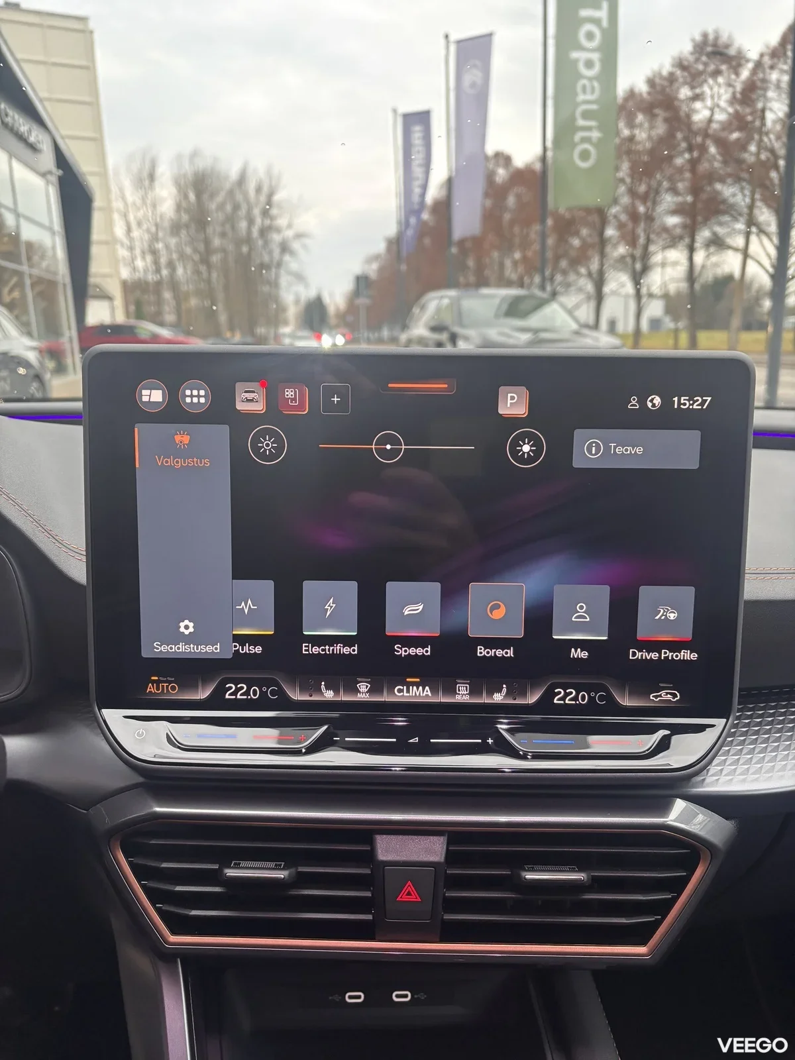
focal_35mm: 26
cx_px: 398
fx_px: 796
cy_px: 530
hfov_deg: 53.1
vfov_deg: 67.3
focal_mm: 5.96
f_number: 1.6
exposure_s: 1/60
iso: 320
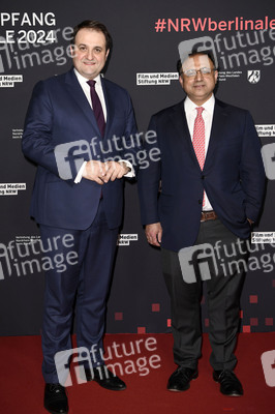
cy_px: 207
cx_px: 138
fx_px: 516
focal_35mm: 45
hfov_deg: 29.8
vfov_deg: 43.6
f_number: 4
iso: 640
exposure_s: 1/320
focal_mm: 45
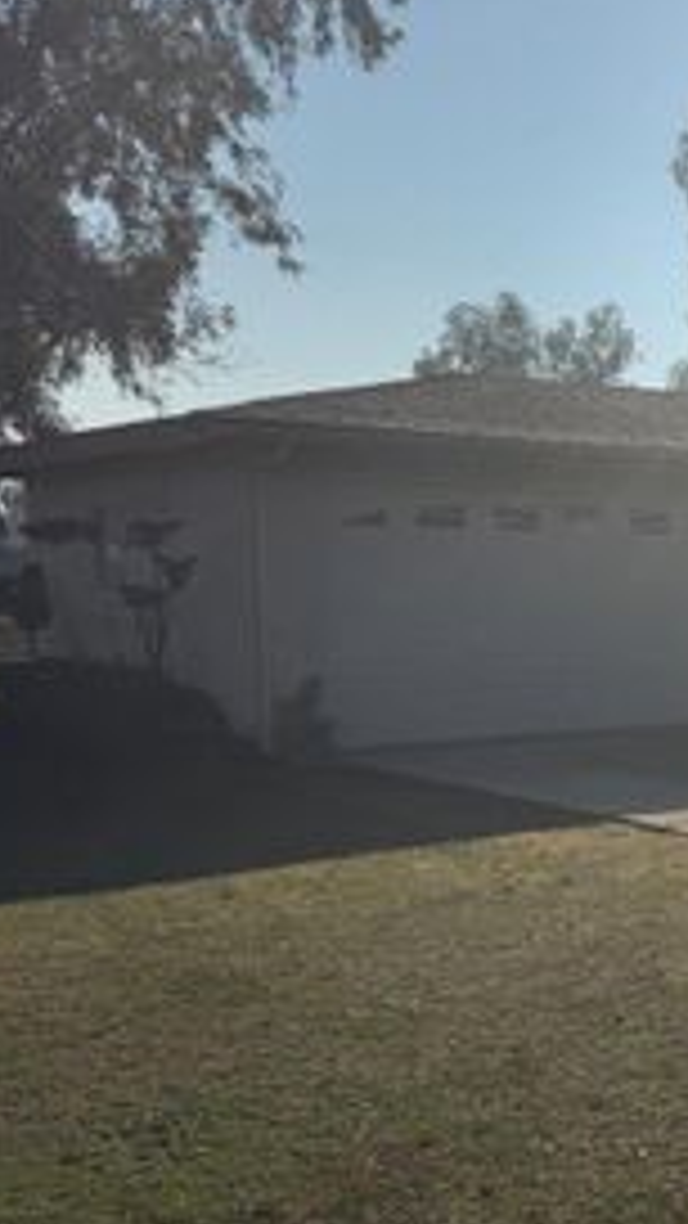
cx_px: 998
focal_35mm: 48
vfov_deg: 42.9
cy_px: 668
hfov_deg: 21.4
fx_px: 1557
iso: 64
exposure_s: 1/14286
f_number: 1.78
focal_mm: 6.76
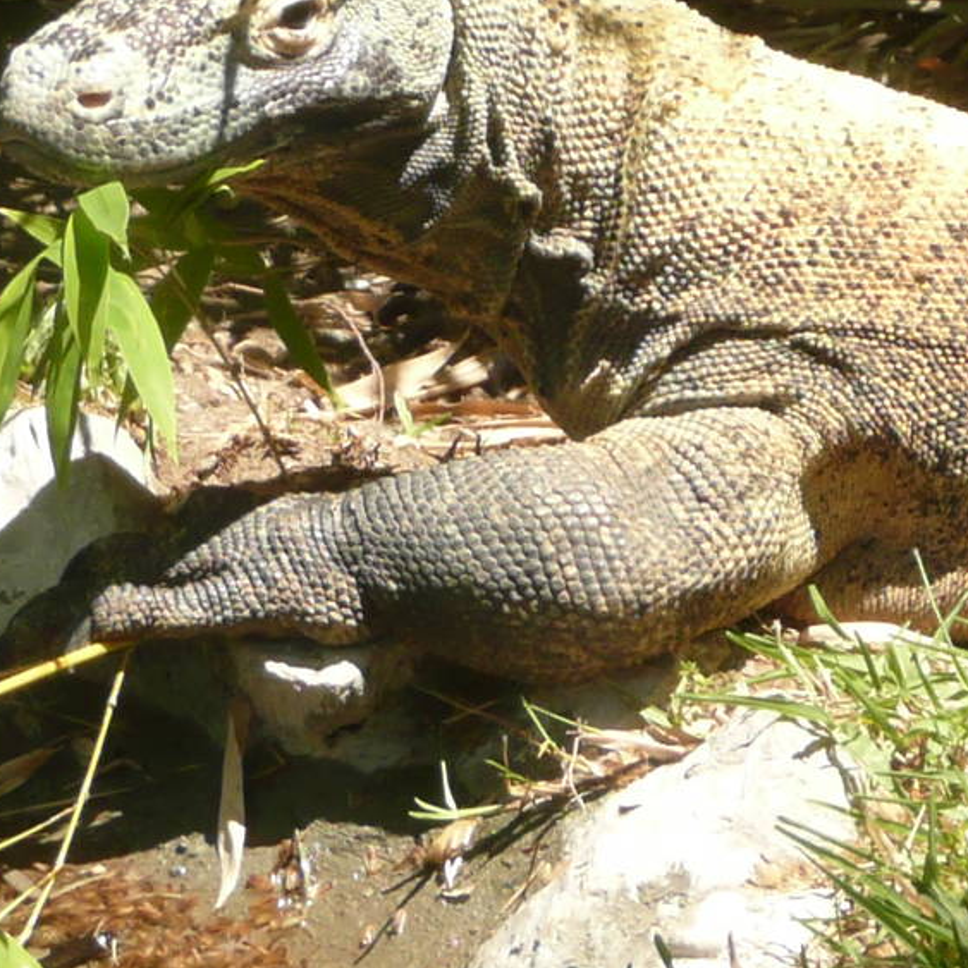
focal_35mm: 289
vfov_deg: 6.1
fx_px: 9143
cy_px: 366
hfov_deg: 6.1
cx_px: 800
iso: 100
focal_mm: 12.7
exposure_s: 1/200
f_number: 4.6
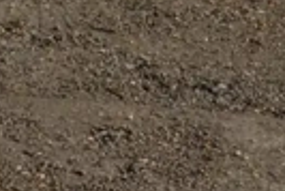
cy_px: -504
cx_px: -744
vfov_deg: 3.7
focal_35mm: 361
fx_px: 2861
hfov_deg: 5.2
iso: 100
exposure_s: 1/320
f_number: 9
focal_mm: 32
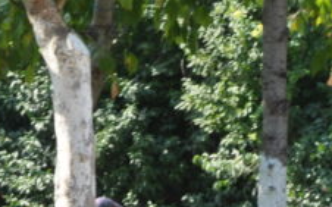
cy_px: 429
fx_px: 2505
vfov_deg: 4.7
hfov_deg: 7.2
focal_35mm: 277
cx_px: 733
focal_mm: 40
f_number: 8
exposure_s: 1/60
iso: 200
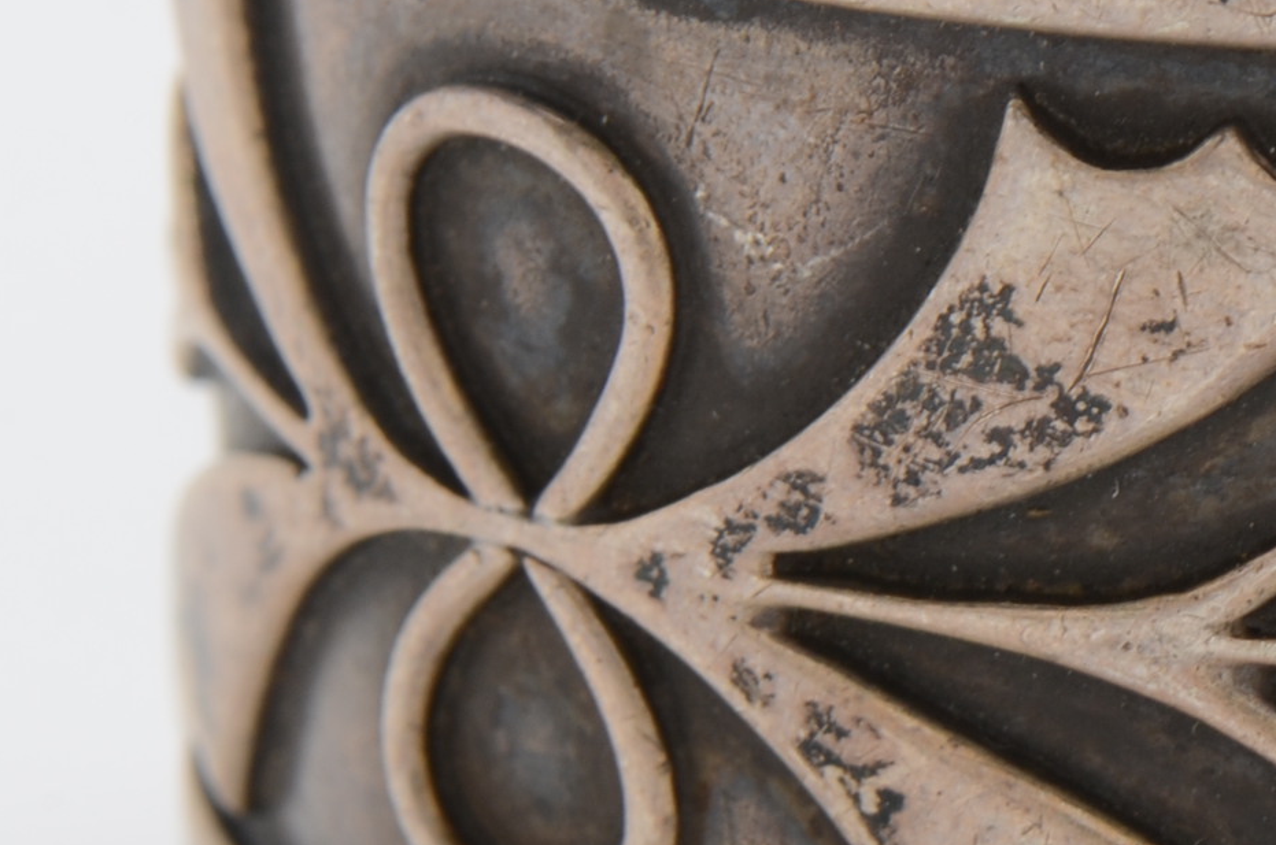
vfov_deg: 4.1
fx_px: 11934
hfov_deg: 6.1
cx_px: 1046
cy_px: 257
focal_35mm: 337
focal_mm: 85
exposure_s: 1/125
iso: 200
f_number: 16
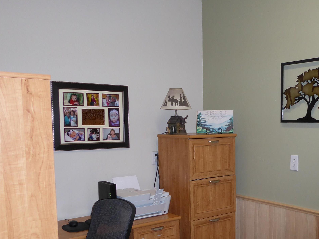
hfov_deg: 47.3
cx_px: 207
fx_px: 359
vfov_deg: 36.4
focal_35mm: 39
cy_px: 163
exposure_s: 1/60
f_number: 3.3
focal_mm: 4.3
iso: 160
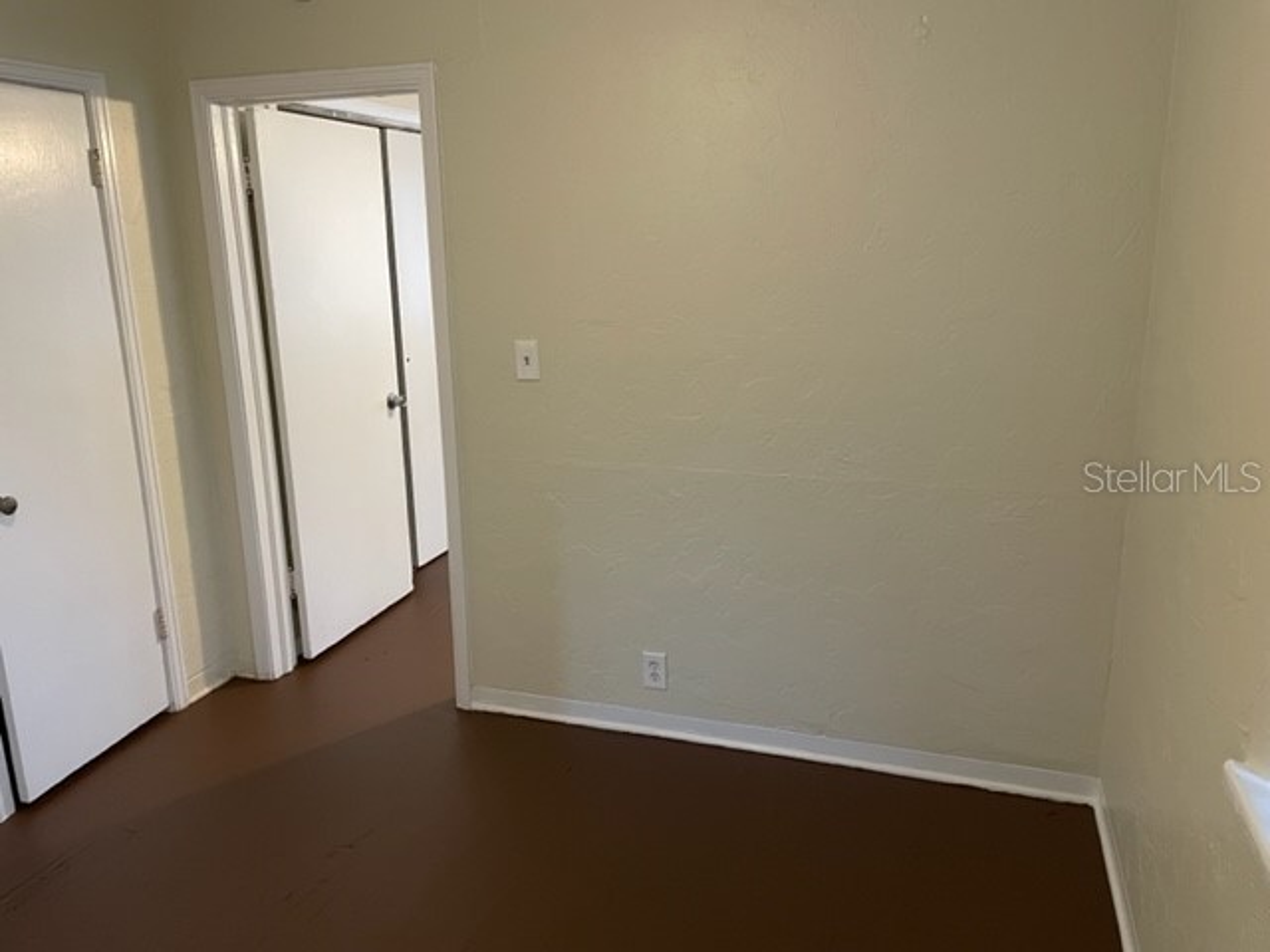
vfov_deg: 53.1
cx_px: 635
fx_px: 954
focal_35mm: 26
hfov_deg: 67.3
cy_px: 476
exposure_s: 1/60
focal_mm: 4.2
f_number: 1.6
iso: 250
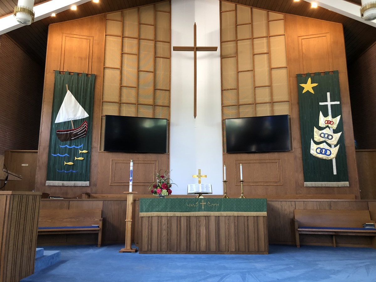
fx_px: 304
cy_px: 141
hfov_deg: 63.4
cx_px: 188
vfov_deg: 49.7
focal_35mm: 28
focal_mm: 3.99
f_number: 1.8
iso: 64
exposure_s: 1/15
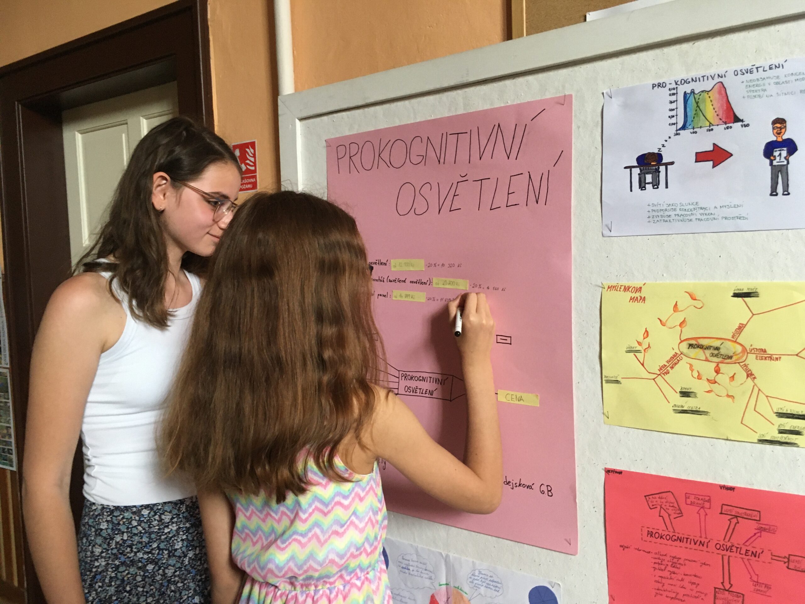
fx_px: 674
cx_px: 402
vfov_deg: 48.2
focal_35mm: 29
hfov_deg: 61.7
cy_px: 302
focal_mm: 4.15
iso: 160
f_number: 2.2
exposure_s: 1/33
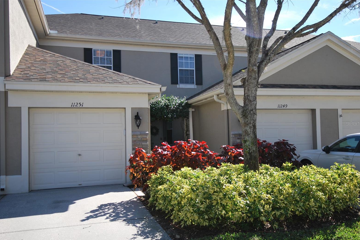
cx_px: 181
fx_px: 325
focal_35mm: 33
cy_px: 124
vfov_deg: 40.5
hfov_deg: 57.9
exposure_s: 1/320
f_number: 4.8
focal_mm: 21
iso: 100
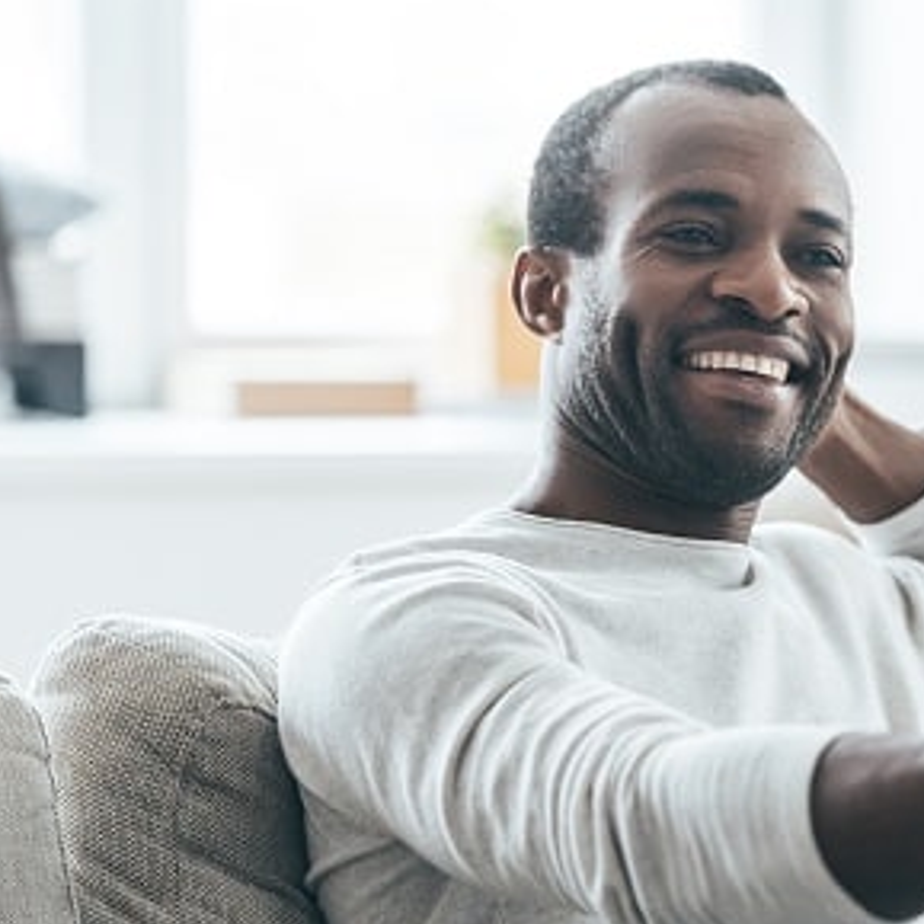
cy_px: 604
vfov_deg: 8.1
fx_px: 6493
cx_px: 930
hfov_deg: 8.1
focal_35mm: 215
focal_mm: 122
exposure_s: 1/100
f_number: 2.8
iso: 640
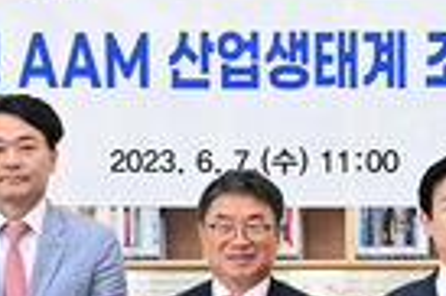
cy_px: 332
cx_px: 409
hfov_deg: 12.5
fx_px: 2017
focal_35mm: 163
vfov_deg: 8.3
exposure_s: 1/250
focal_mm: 35
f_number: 5.6
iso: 4000
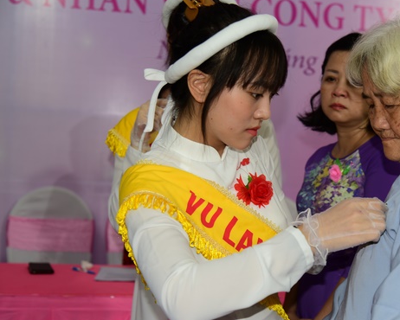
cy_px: 161
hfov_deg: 28.4
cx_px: 281
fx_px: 782
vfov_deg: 23.2
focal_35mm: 66
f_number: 4
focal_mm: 50
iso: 320
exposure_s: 1/60
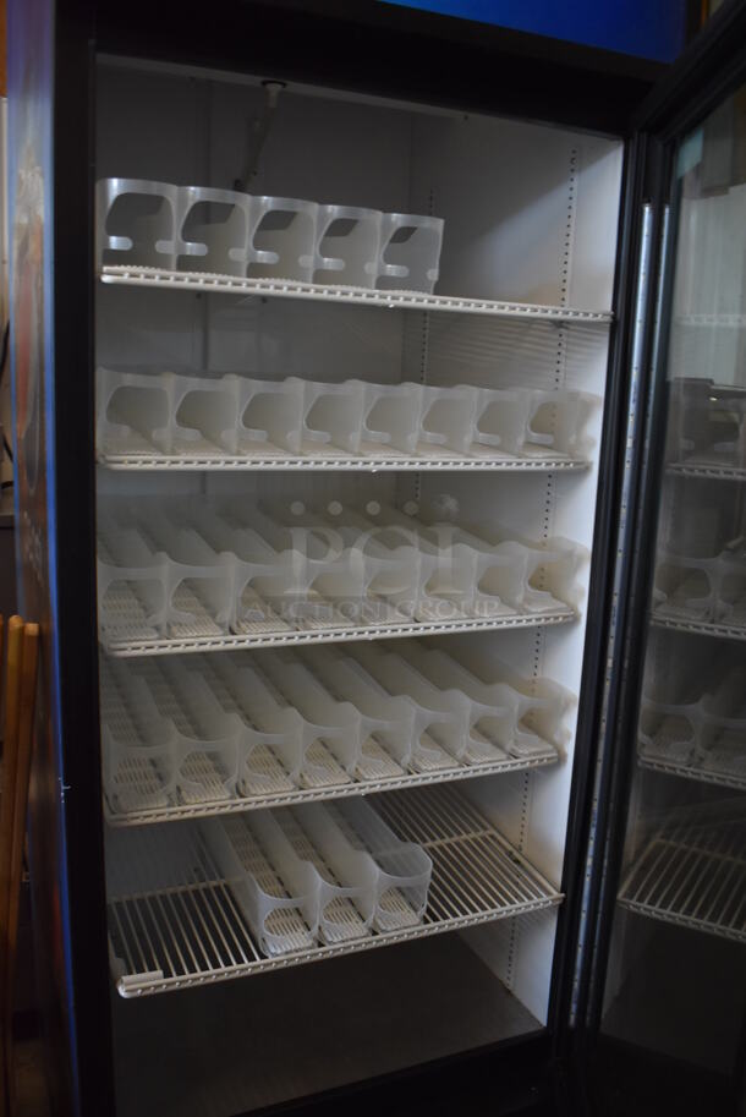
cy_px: 558
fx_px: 978
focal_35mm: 32
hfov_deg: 41.8
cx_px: 373
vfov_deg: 59.5
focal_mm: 21
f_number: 3.8
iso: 1250
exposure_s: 1/125
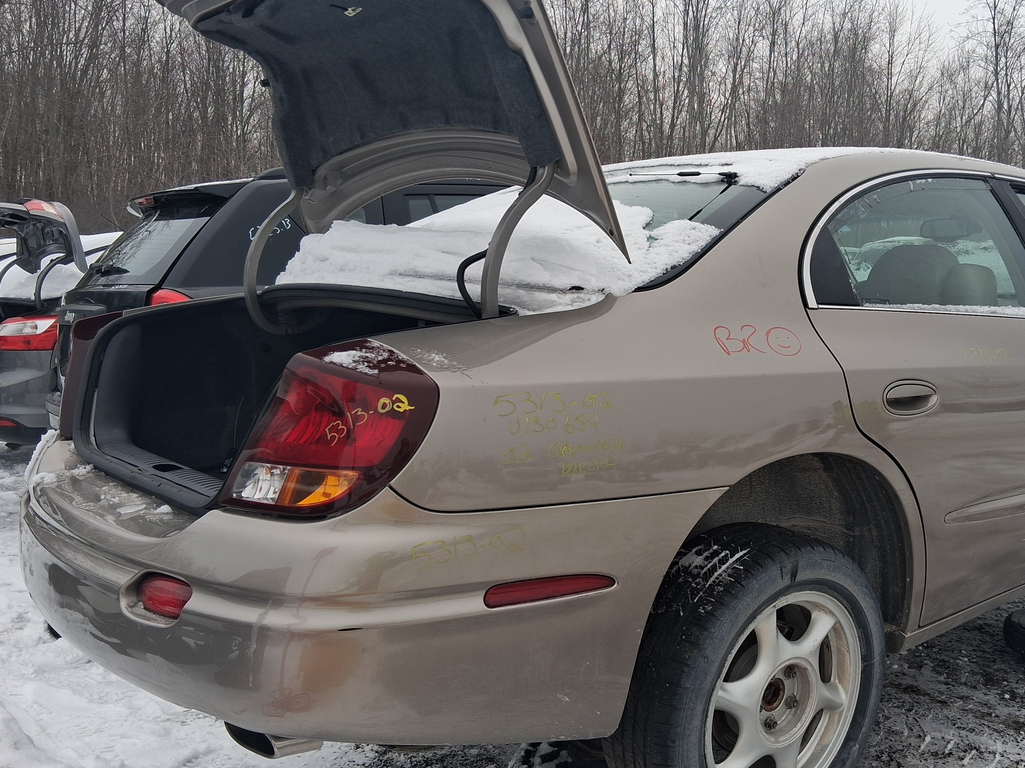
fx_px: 1096
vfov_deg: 38.7
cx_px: 704
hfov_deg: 49.1
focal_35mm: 37
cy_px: 400
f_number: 1.8
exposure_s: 1/100
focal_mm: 3.98
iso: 25
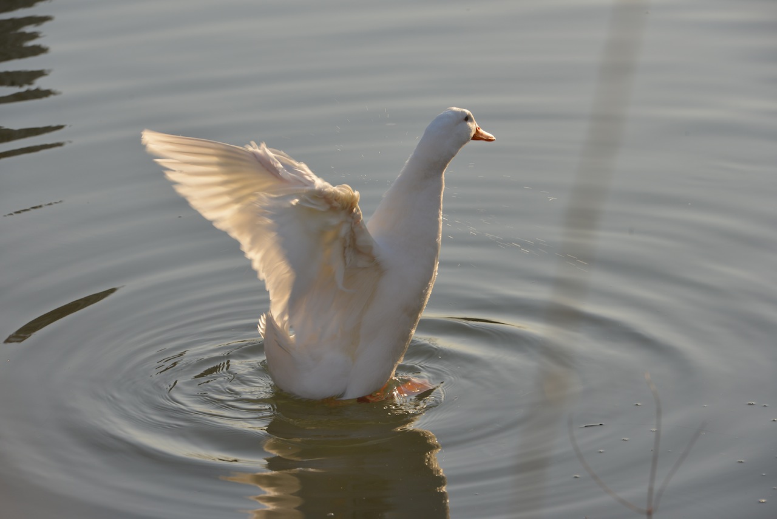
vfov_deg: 6.9
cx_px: 388
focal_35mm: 200
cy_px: 260
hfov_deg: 10.3
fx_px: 4317
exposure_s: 1/200
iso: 200
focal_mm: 200
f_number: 9
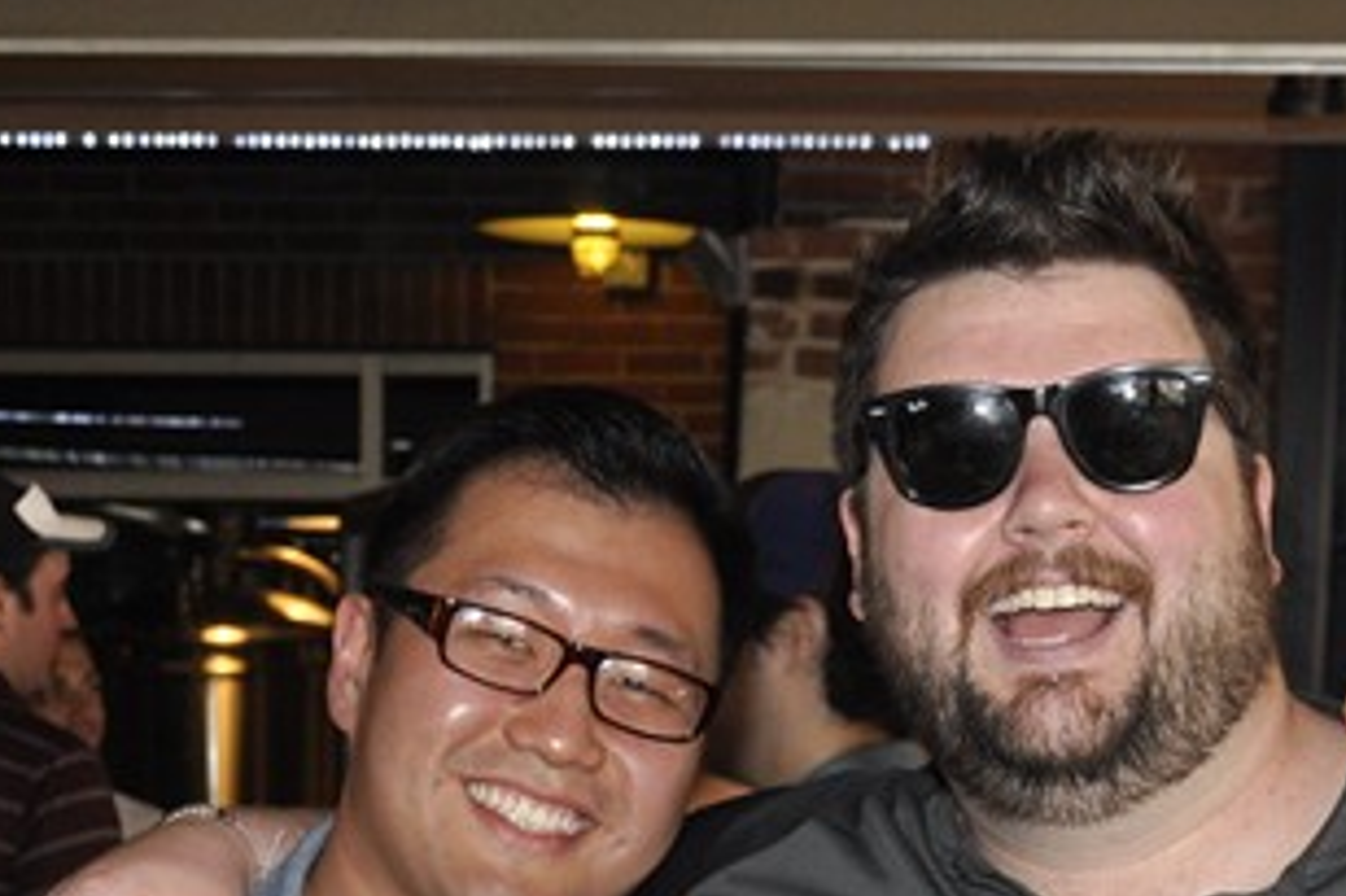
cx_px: 935
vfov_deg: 12.2
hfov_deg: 19.0
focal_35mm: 107
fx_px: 3998
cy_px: 1302
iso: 400
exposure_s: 1/60
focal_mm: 22
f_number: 5
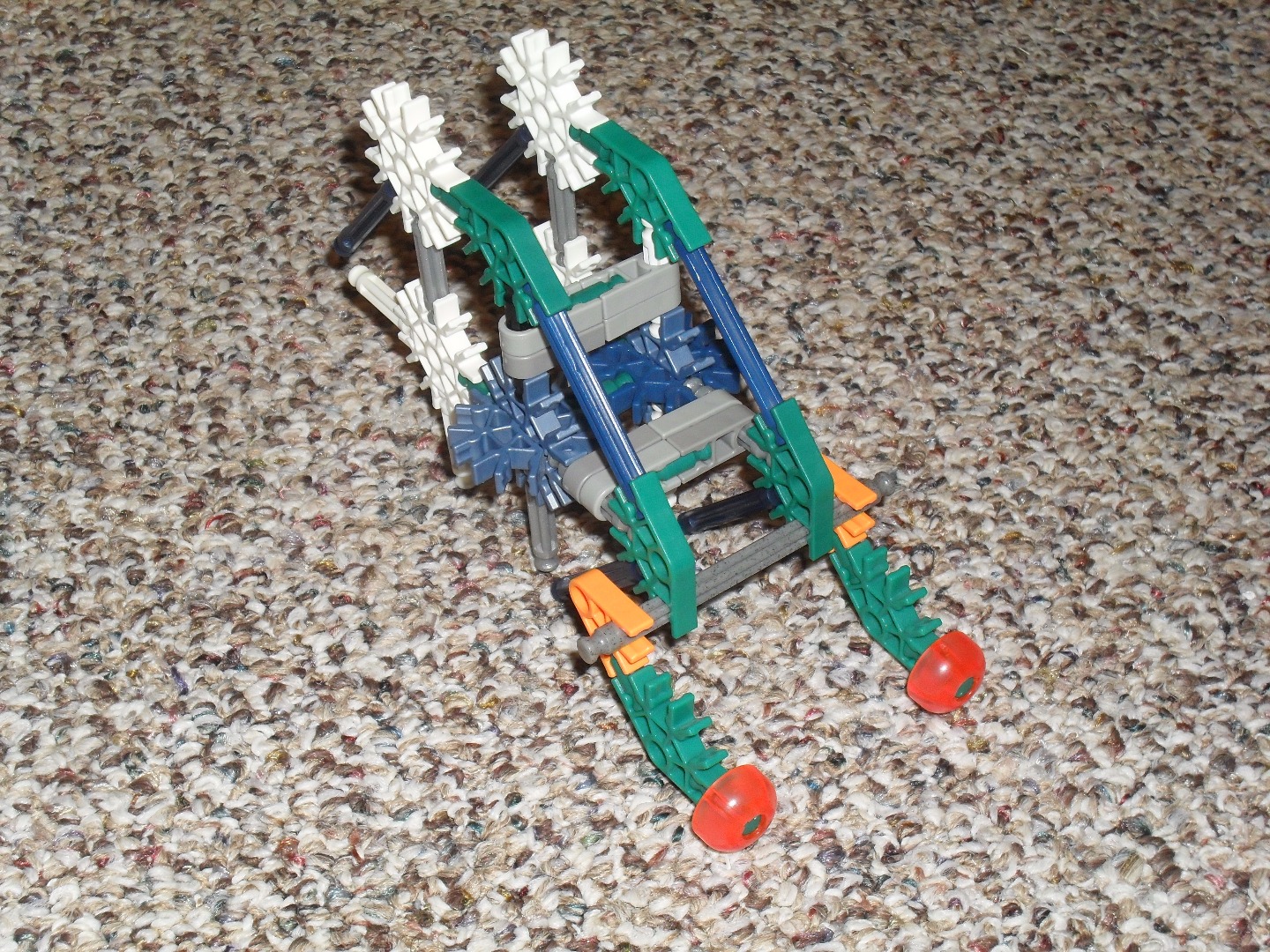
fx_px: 1798
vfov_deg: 29.7
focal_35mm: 49
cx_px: 635
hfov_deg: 38.9
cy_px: 476
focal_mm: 8.7
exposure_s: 1/45
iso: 200
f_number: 3.9
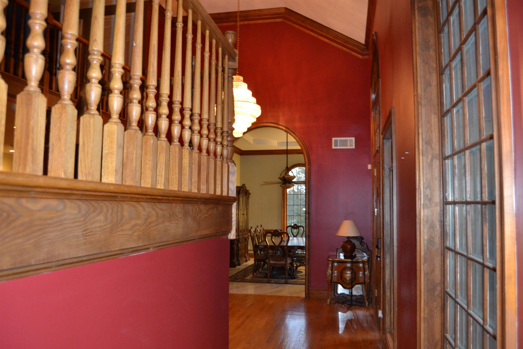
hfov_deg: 67.4
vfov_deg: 47.9
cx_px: 262
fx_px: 392
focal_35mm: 27
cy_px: 174
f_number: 3.5
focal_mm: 18
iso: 1250
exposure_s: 1/60
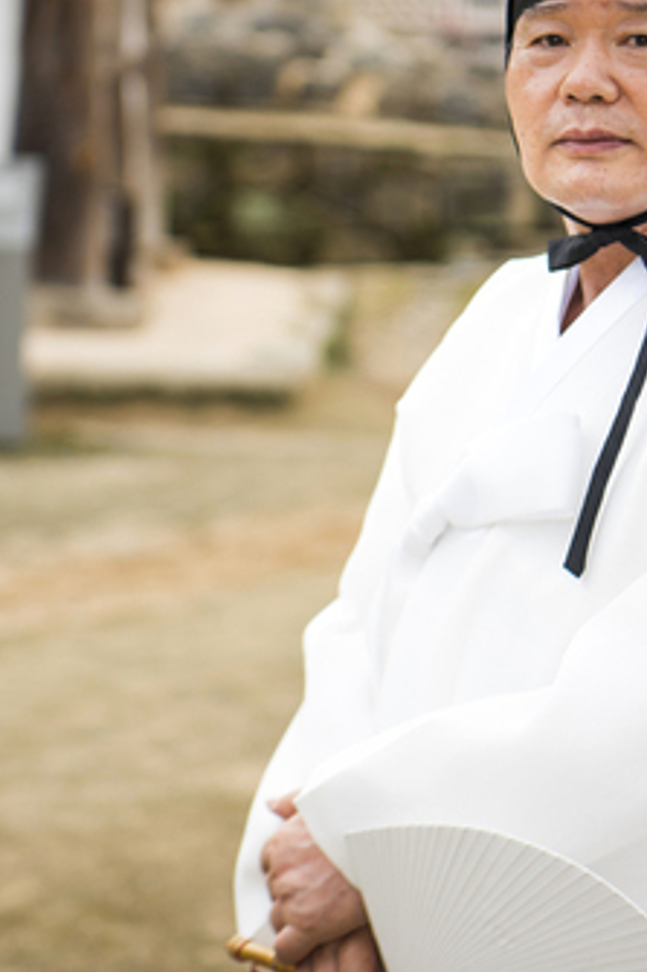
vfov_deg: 14.5
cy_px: 203
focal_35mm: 141
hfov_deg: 9.7
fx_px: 3805
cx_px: 450
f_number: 2.8
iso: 100
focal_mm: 70
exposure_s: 1/500
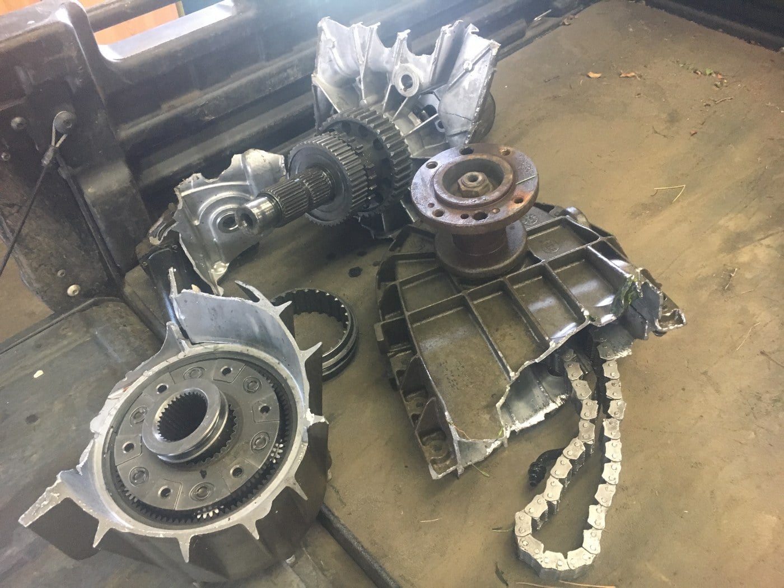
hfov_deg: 61.7
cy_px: 294
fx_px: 657
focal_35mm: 29
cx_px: 392
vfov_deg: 48.2
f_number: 2.2
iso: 200
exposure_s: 1/30
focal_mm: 4.15
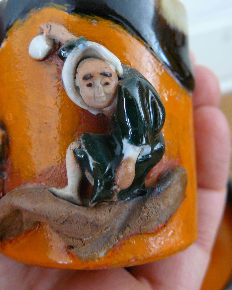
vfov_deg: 40.9
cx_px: 98
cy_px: 114
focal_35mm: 45
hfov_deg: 33.4
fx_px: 386
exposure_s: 1/15
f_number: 2.8
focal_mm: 6
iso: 200
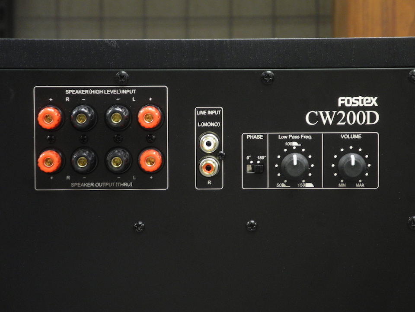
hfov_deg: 9.9
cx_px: 208
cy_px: 156
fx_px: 2398
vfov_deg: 7.4
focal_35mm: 200
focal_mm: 42.6
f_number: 5.6
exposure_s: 1/7.2
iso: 400
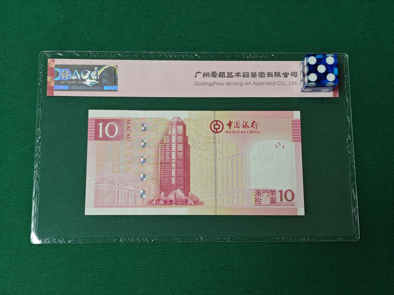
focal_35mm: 50
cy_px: 148
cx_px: 197
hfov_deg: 38.2
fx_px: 569
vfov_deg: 29.1
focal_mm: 5.85
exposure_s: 1/100
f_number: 1.63
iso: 200
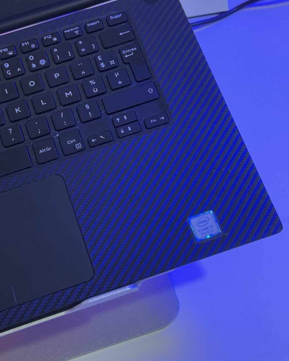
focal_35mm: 59
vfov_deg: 31.9
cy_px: 206
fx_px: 631
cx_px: 134
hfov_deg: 25.8
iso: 250
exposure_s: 1/60
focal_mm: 6.76
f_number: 1.78
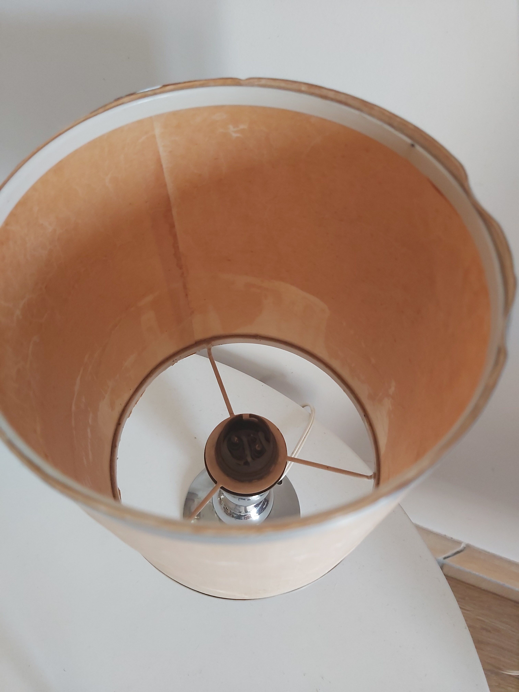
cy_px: 346
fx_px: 520
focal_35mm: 26
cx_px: 260
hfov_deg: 53.1
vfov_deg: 67.3
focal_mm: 3.92
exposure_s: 1/60
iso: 160
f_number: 1.7
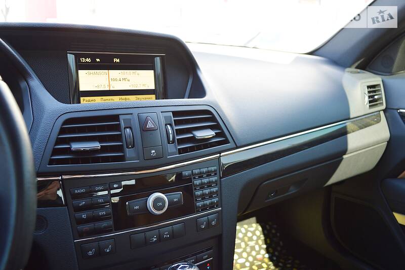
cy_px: 135
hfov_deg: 62.0
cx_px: 202
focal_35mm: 30
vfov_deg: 43.5
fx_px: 337
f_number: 4.5
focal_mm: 20
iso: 400
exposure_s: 1/80
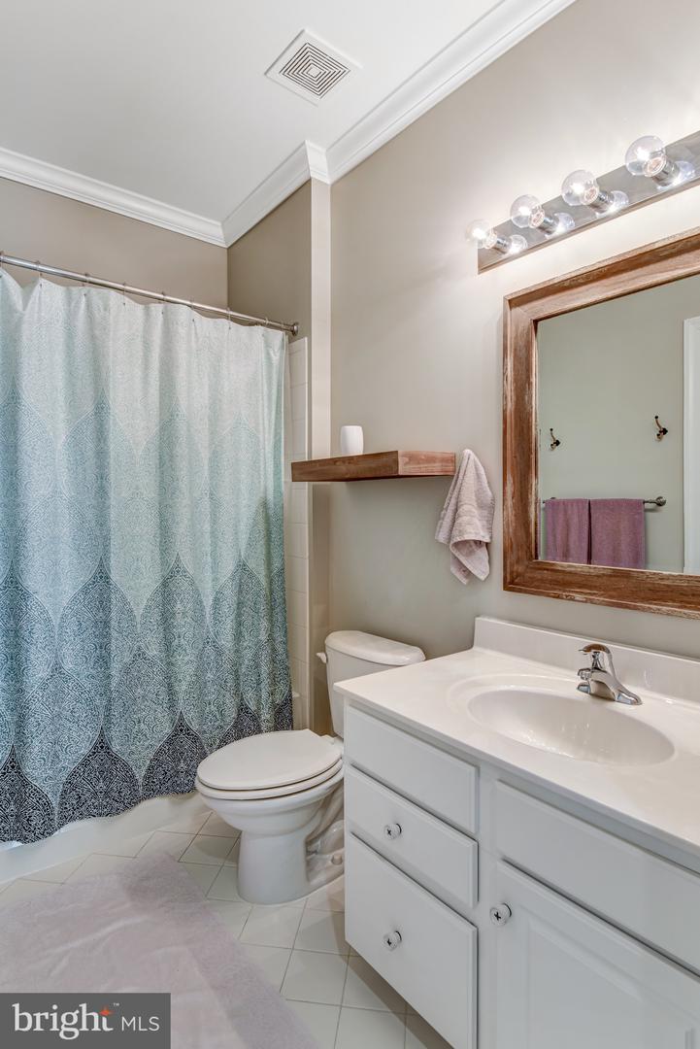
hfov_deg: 70.5
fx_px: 495
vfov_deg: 93.3
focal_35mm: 17
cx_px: 350
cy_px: 524
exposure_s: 1/25
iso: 400
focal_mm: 17
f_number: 8
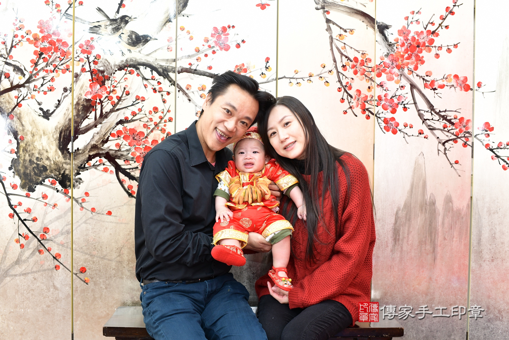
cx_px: 254
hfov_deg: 54.4
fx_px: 495
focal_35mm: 35
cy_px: 170
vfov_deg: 37.9
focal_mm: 35
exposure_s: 1/200
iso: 1000
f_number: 4.5
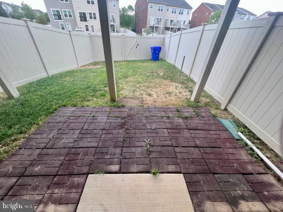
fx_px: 106
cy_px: 106
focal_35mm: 13
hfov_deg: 106.2
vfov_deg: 89.9
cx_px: 142
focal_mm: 1.57
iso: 80
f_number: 1.8
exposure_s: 1/99
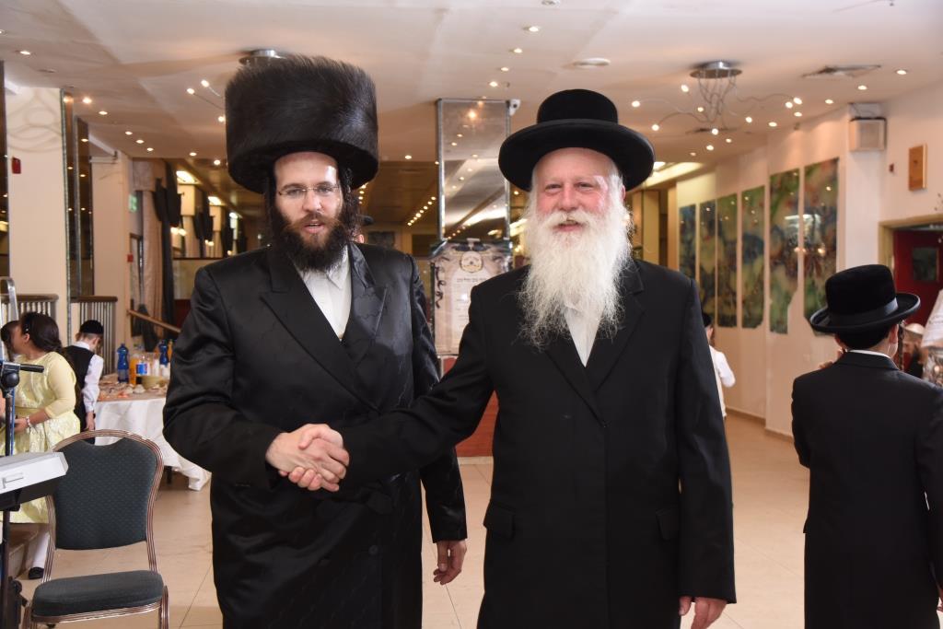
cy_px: 314
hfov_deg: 44.5
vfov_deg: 30.5
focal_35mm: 44
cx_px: 472
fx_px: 1153
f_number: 5.6
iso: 640
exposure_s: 1/125
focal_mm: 44
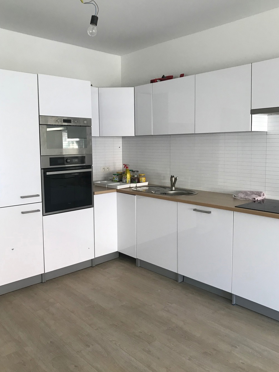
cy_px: 176
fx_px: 322
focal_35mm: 30
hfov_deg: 46.8
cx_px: 137
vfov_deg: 59.9
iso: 32
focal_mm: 3.99
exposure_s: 1/33
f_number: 1.8
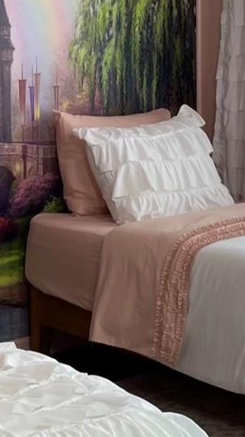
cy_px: 95
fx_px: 994
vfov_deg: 24.4
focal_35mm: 86
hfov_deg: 14.0
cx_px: 51
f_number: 1.6
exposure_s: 1/135
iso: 32
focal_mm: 4.2
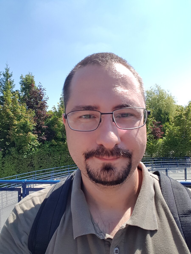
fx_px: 154
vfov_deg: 79.0
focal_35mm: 21
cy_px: 127
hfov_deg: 63.4
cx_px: 96
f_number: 1.7
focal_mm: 2.1
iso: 50
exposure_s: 1/1060
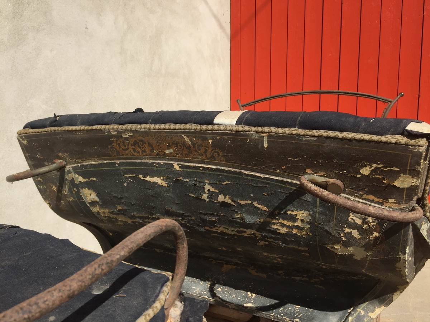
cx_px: 215
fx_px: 360
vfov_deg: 48.2
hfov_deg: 61.7
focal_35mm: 29
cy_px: 161
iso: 32
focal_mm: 4.15
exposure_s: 1/2639
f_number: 2.2
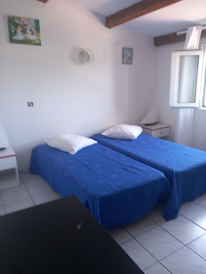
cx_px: 103
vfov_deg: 65.3
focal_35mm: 27
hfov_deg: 51.4
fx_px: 214
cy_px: 137
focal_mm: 4
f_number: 1.8
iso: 160
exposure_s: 1/33.3
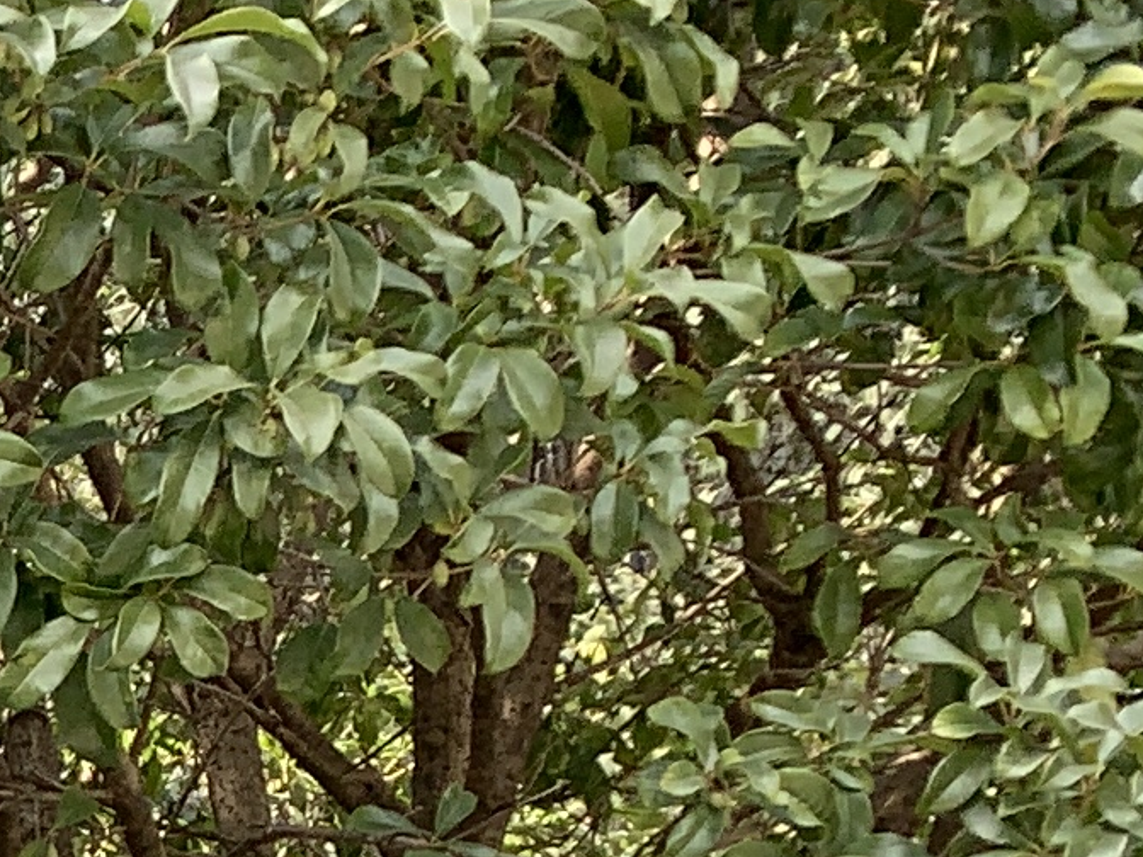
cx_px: -1618
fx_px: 5151
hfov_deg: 10.8
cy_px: 2086
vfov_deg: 8.6
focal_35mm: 156
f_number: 1.8
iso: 25
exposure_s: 1/200
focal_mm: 4.25
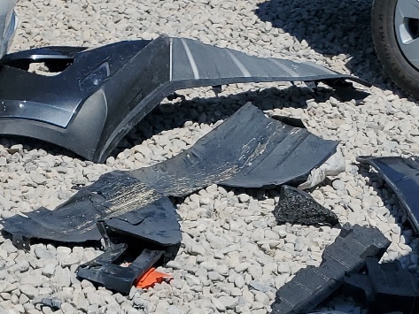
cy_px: 518
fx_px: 1065
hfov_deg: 22.2
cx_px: 184
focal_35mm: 88
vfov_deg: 15.1
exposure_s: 1/10000
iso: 50
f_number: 1.5
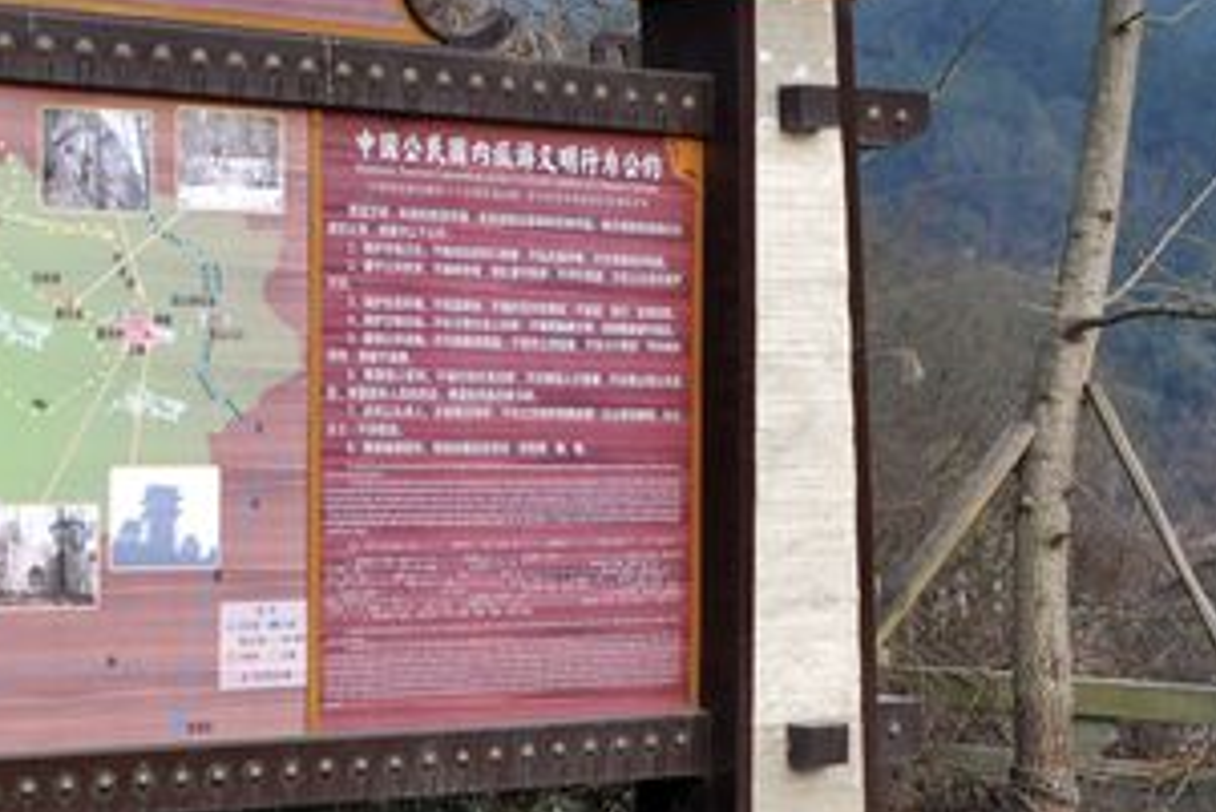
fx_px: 2703
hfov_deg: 22.9
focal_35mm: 80
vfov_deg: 17.1
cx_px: -315
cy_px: 341
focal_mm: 18
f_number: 6.3
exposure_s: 1/100
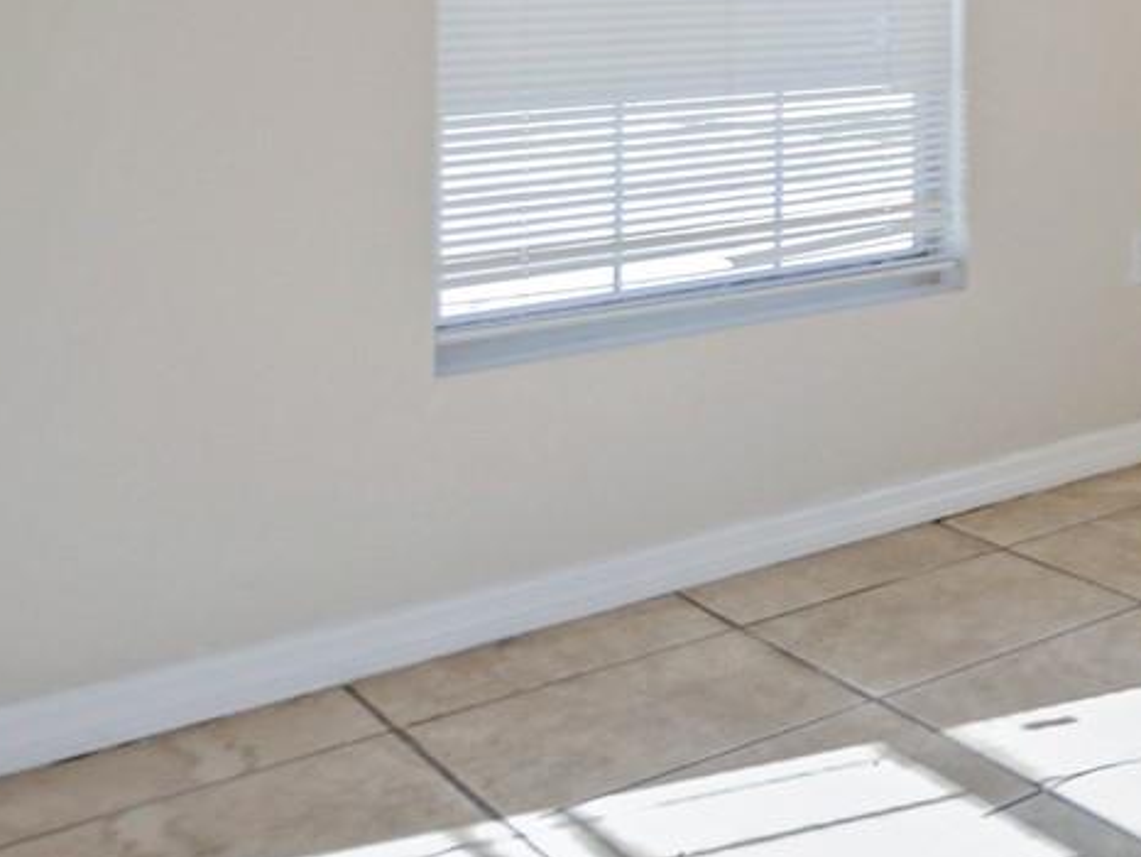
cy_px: -87
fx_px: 1583
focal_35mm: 48
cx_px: 1762
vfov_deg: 27.7
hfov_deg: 26.6
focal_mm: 7
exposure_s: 1/125
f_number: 4.5
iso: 200
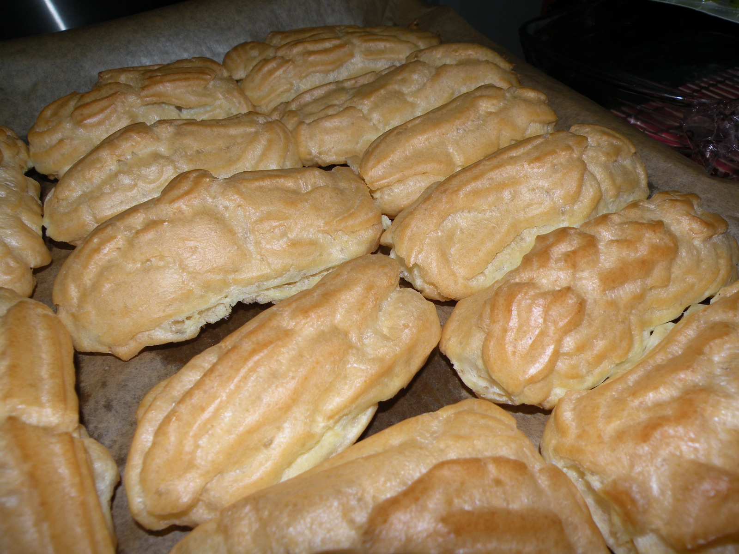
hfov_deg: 65.3
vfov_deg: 51.4
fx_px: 576
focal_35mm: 27
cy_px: 277
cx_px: 370
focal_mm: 4.7
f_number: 2.8
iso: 64
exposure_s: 1/60
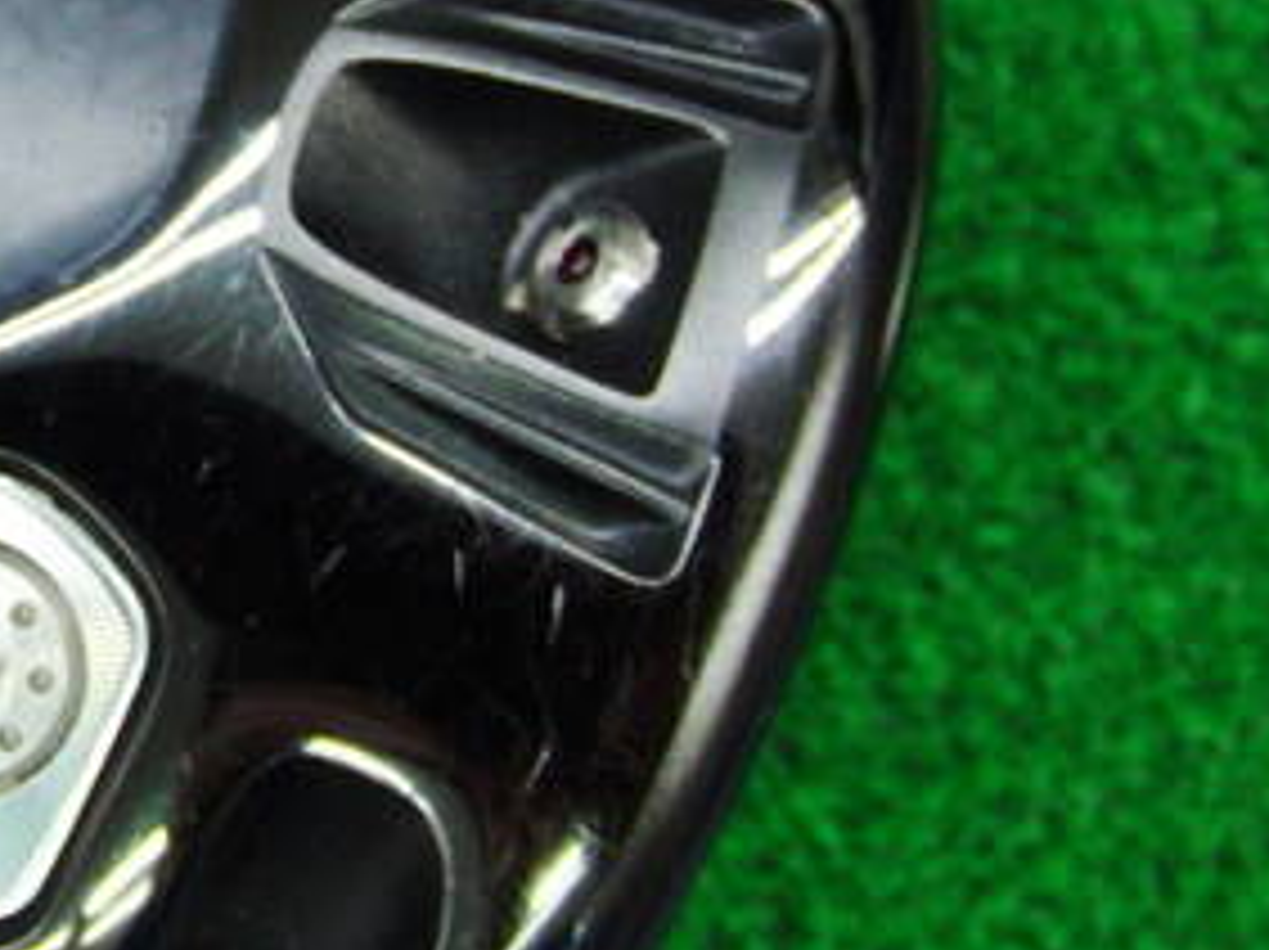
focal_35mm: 84
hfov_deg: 21.9
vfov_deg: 17.4
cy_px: 212
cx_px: -158
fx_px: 3077
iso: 400
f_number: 3.6
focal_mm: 6.42
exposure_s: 1/50
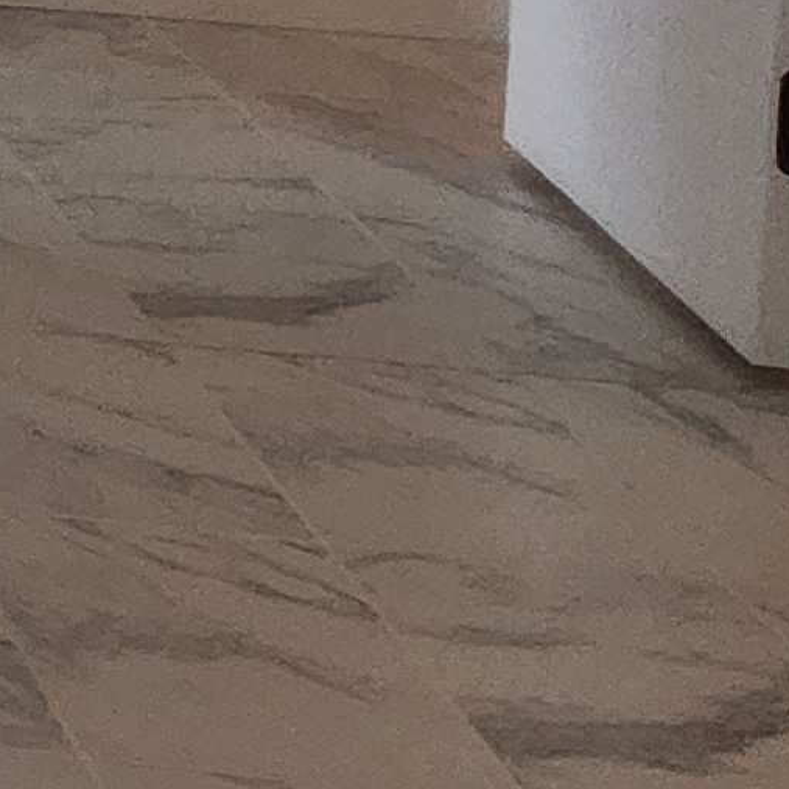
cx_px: -2404
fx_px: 4642
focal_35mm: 180
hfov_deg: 7.1
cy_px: -809
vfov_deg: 9.1
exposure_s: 1/120
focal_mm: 3.08
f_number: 2
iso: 100
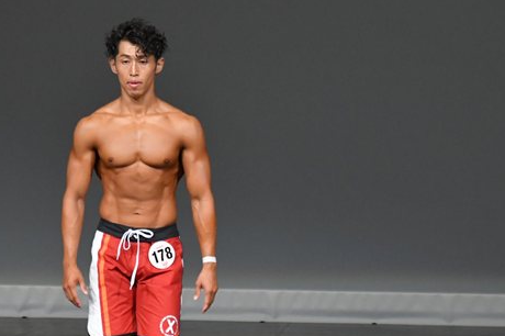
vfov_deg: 2.4
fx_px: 8144
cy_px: 264
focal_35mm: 581
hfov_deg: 3.6
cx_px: 239
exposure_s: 1/400
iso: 4000
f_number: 5.6
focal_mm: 230
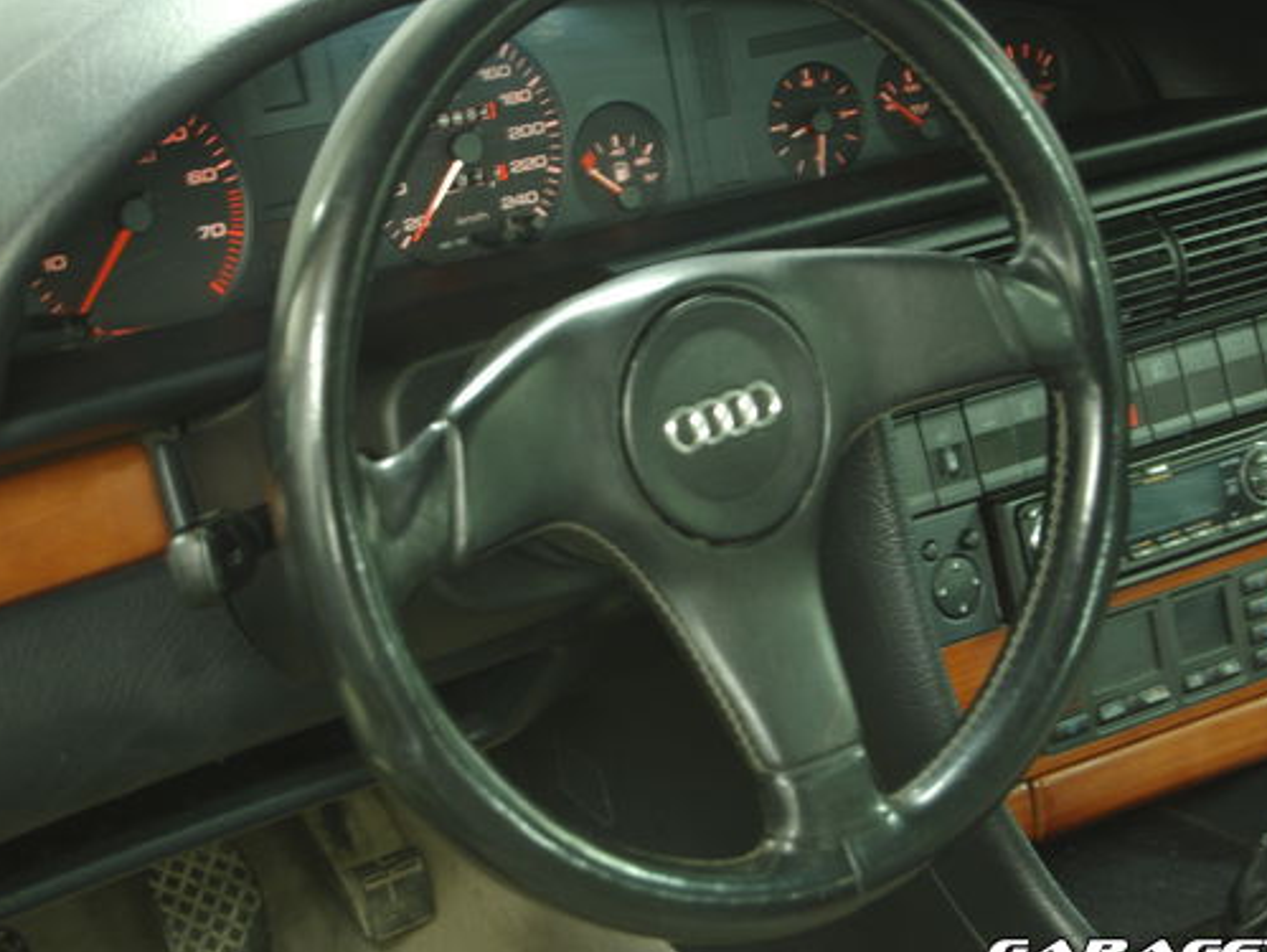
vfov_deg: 14.6
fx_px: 3722
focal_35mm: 102
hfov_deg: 19.3
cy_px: 437
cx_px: 609
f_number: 5.6
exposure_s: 1.8
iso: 200
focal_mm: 55
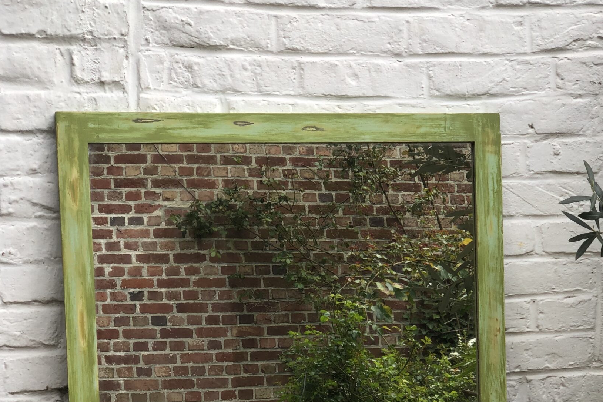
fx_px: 1424
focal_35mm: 85
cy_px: 381
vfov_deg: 15.8
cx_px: 331
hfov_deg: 23.9
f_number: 2.4
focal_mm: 6
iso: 16
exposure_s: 1/170
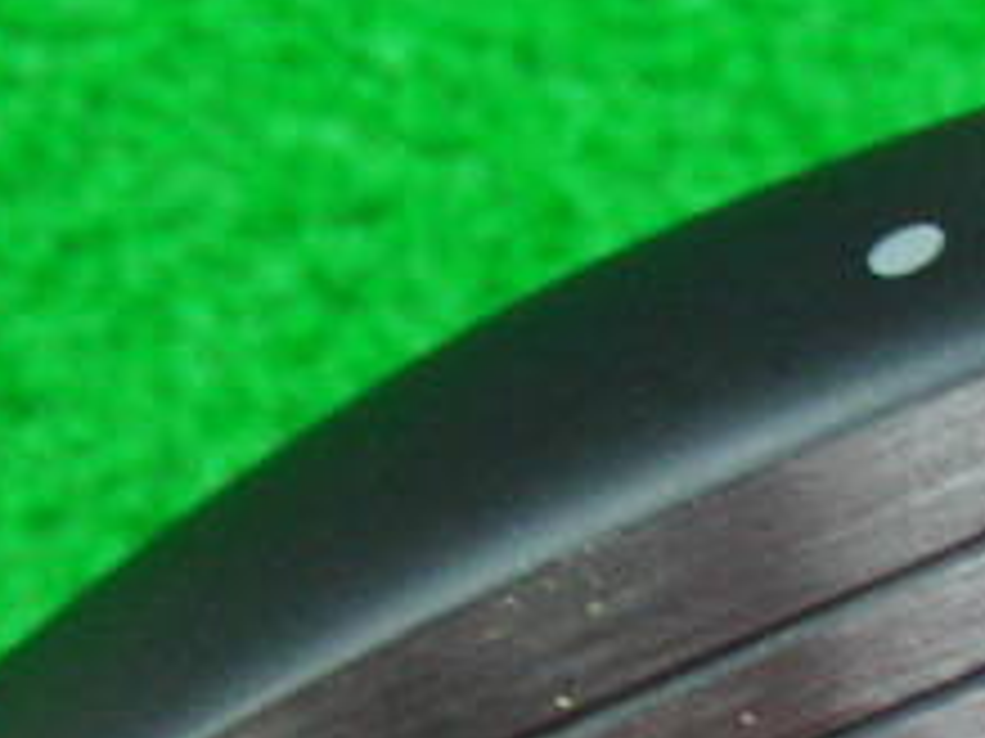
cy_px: 711
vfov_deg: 13.5
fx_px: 3071
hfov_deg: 17.4
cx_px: 1160
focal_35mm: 108
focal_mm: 6.42
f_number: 3.6
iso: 400
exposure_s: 1/20
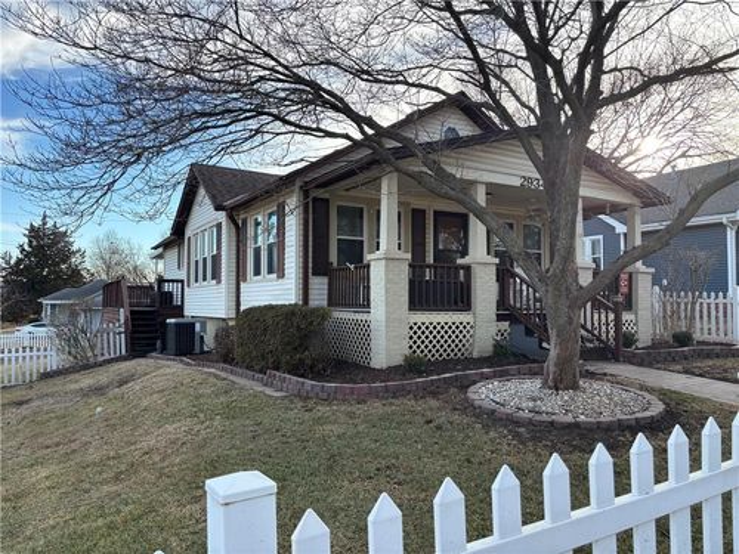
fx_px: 555
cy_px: 277
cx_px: 370
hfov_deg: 67.3
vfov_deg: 53.1
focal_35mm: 26
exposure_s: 1/684
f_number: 1.6
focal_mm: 5.96
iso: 50
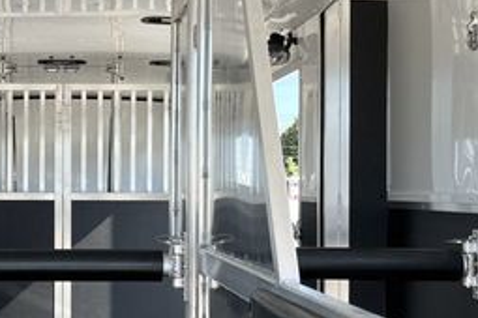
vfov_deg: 20.0
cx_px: 62
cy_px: 172
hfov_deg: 28.7
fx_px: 903
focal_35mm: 68
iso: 50
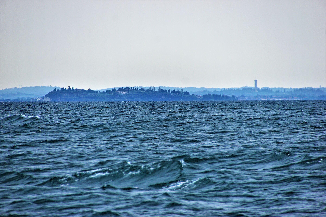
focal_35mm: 420
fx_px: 3803
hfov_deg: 4.9
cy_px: 108
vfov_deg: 3.3
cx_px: 163
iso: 100
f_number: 6.3
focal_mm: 280
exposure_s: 1/500
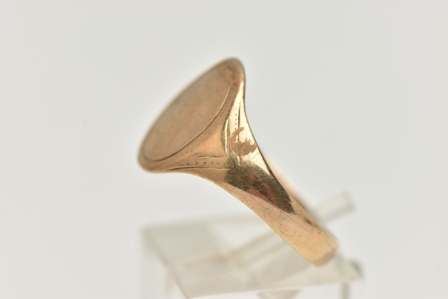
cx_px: 224
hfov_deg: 13.0
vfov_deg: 8.7
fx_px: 1960
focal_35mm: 158
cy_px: 150
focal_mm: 105
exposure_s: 1/100
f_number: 8
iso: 200
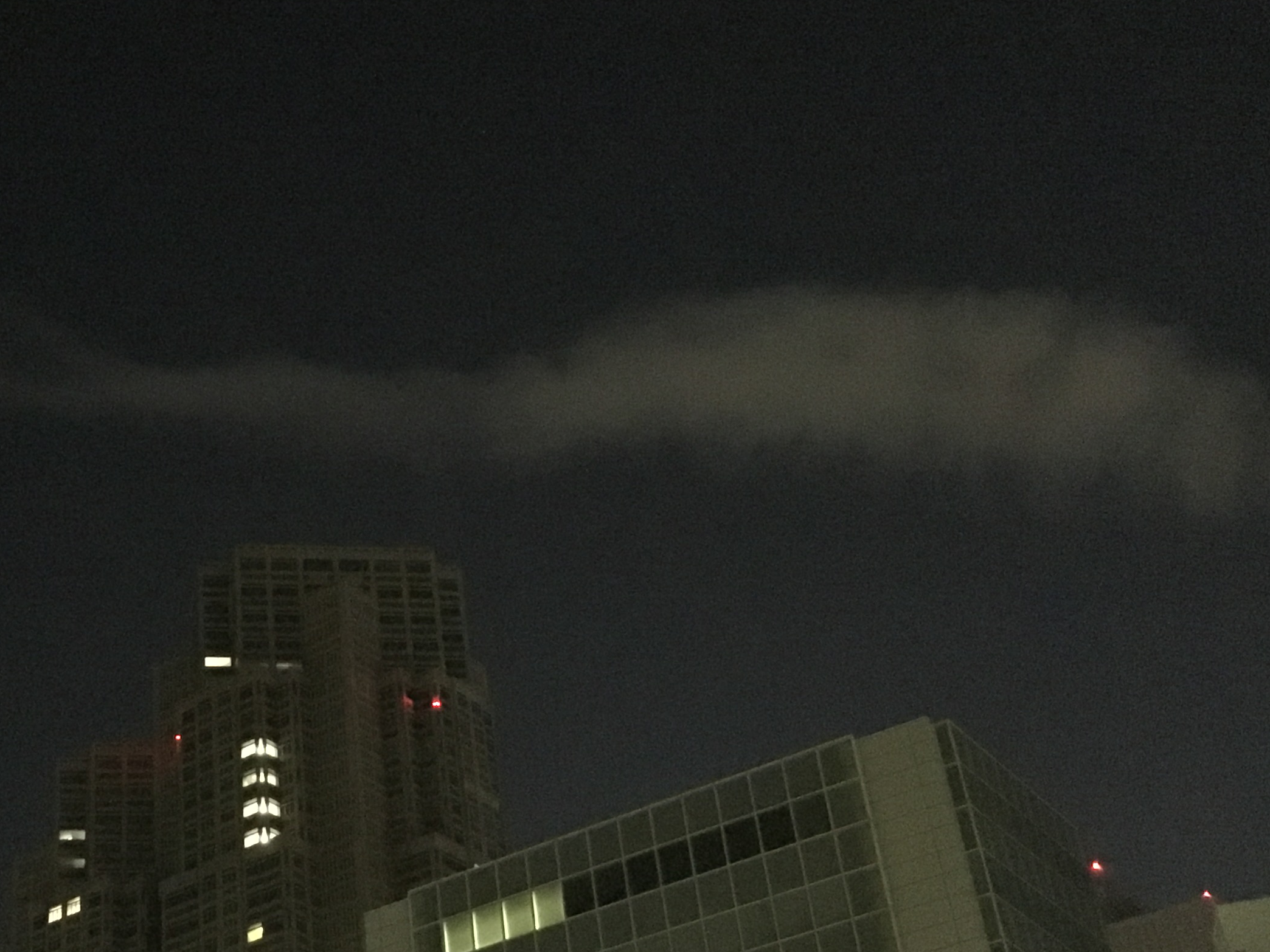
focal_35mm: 56
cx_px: 387
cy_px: 483
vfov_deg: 26.1
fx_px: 2055
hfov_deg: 33.9
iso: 2000
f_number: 2.2
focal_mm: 4.15
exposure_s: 1/15
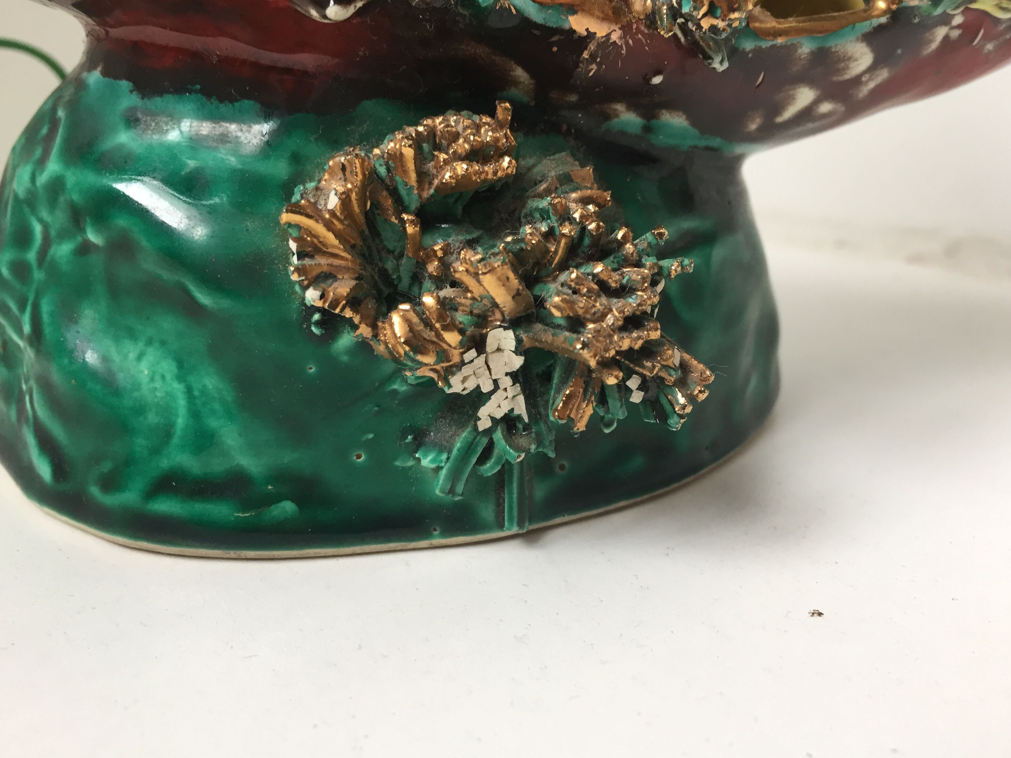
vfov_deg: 46.8
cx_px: 510
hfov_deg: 60.0
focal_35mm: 30
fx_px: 876
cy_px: 376
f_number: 2.2
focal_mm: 4.15
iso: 80
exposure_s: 1/33
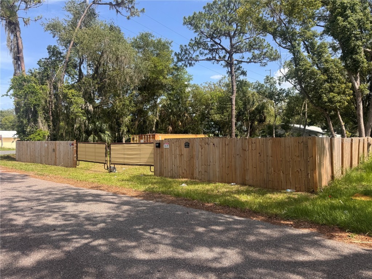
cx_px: 186
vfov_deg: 56.8
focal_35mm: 24
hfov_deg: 71.6
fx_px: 258
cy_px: 140
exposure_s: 1/2331
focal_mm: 6.76
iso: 80
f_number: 1.78
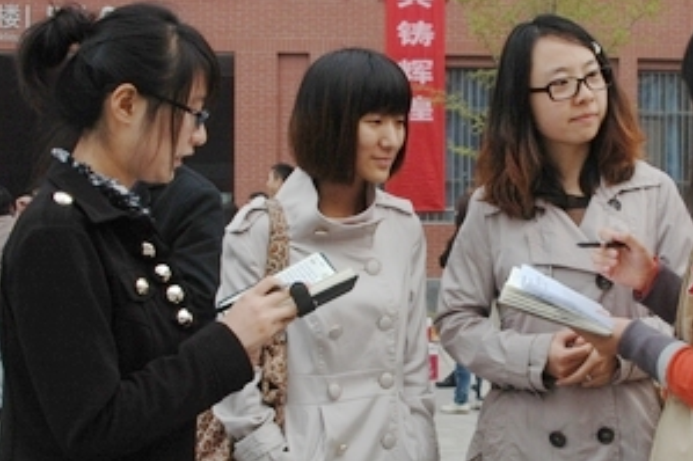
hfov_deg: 33.6
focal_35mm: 59
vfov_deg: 22.9
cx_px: 468
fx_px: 1135
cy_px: 275
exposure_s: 1/250
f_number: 8
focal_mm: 28
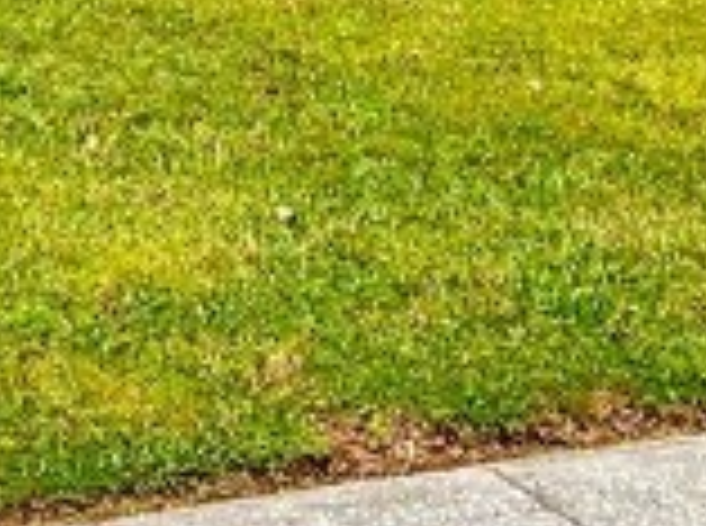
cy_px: -764
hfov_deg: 11.6
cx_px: 40
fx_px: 3459
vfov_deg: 8.0
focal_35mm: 170
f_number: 1.5
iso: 50
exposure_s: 1/3077
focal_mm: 5.7
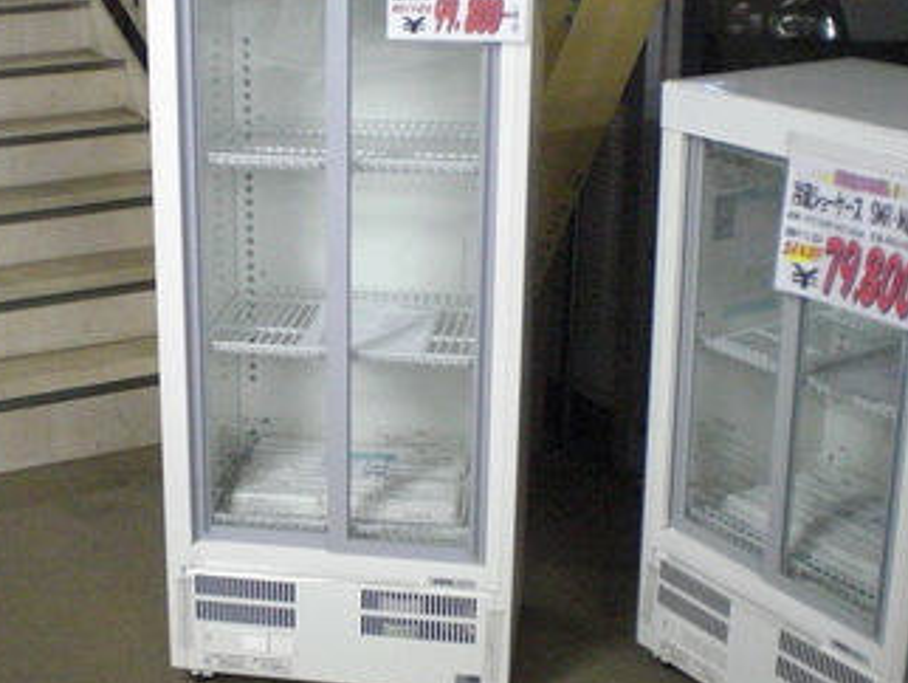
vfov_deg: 24.8
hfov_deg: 32.5
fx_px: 1549
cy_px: 292
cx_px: 327
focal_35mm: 59
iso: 800
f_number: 3.1
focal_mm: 6.3
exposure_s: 1/40
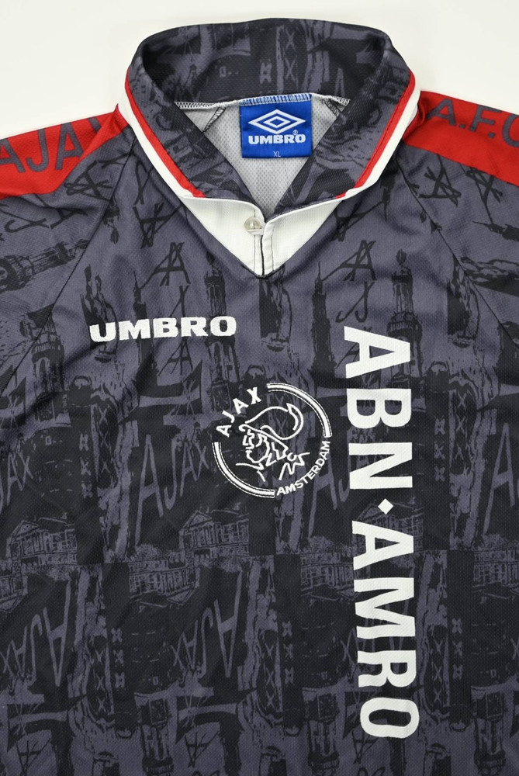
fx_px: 518
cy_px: 388
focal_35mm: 24
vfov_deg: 73.7
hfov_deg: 53.2
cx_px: 260
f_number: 4
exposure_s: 1/125
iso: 140
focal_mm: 24
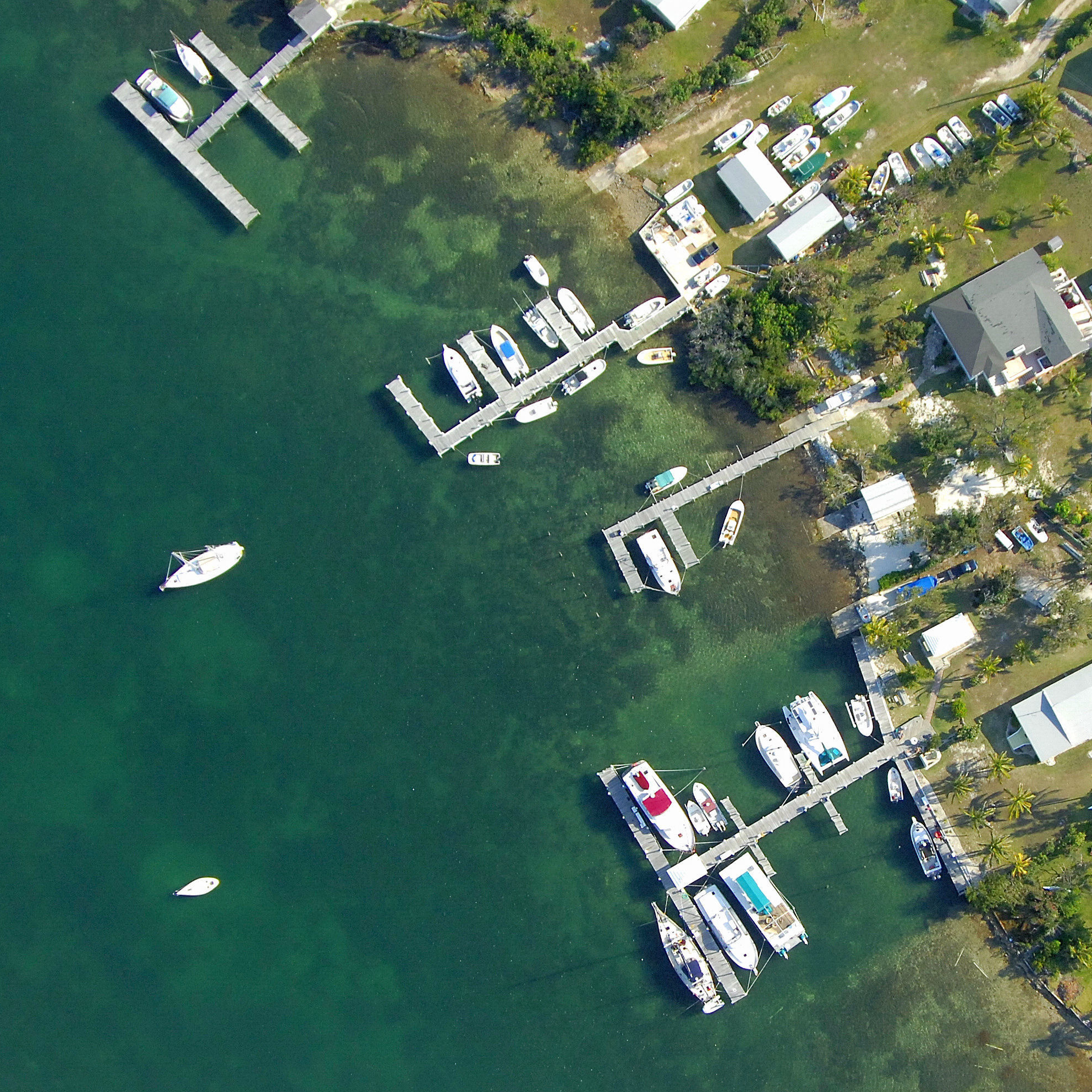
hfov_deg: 25.9
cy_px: 693
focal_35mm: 66
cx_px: 762
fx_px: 2356
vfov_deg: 26.0
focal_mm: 24
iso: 400
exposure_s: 1/1000
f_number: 5.3
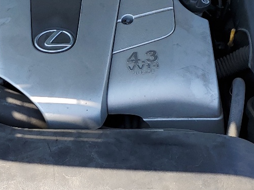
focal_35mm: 83
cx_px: 69
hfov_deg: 23.4
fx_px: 609
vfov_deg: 17.8
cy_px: 72
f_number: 1.5
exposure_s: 1/1000
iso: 50
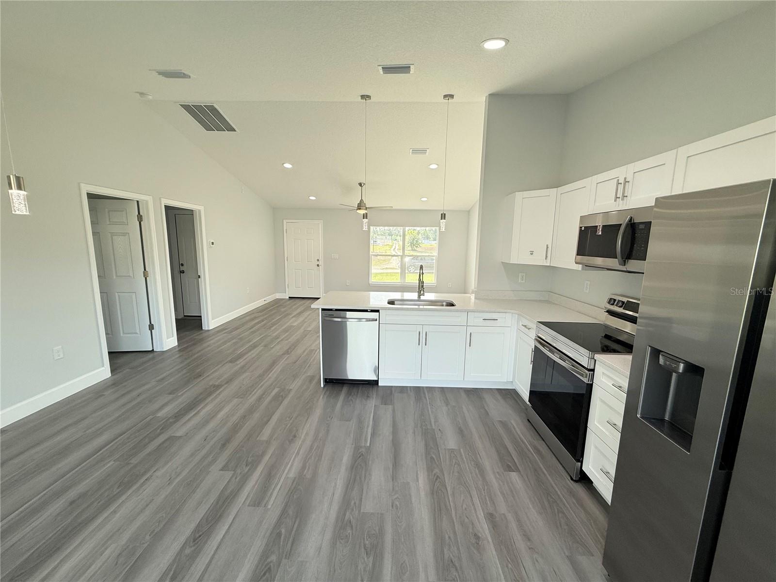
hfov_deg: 102.1
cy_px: 291
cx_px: 388
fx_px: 314
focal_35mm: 14
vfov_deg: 85.7
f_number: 2.2
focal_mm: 2.22
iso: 64
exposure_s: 1/147
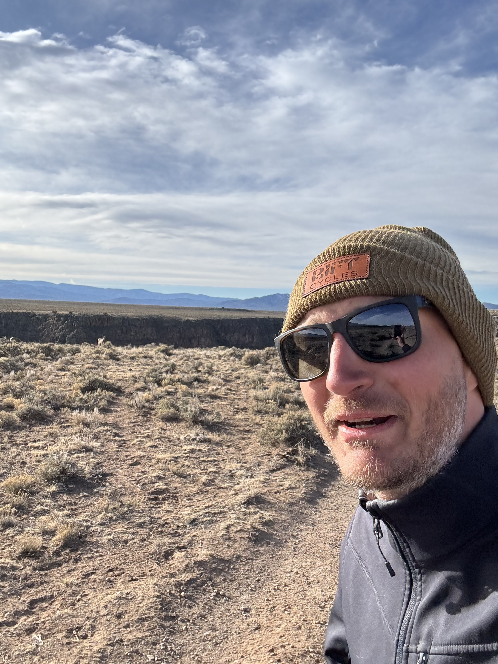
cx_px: 249
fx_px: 575
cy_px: 332
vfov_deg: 60.0
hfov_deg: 46.8
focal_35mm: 30
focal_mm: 2.69
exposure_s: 1/1000
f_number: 1.9
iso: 25
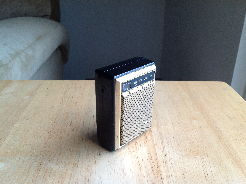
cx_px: 123
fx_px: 248
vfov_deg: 40.6
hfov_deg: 52.7
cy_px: 92
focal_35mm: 35
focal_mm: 4.28
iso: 64
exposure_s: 1/40
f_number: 2.4
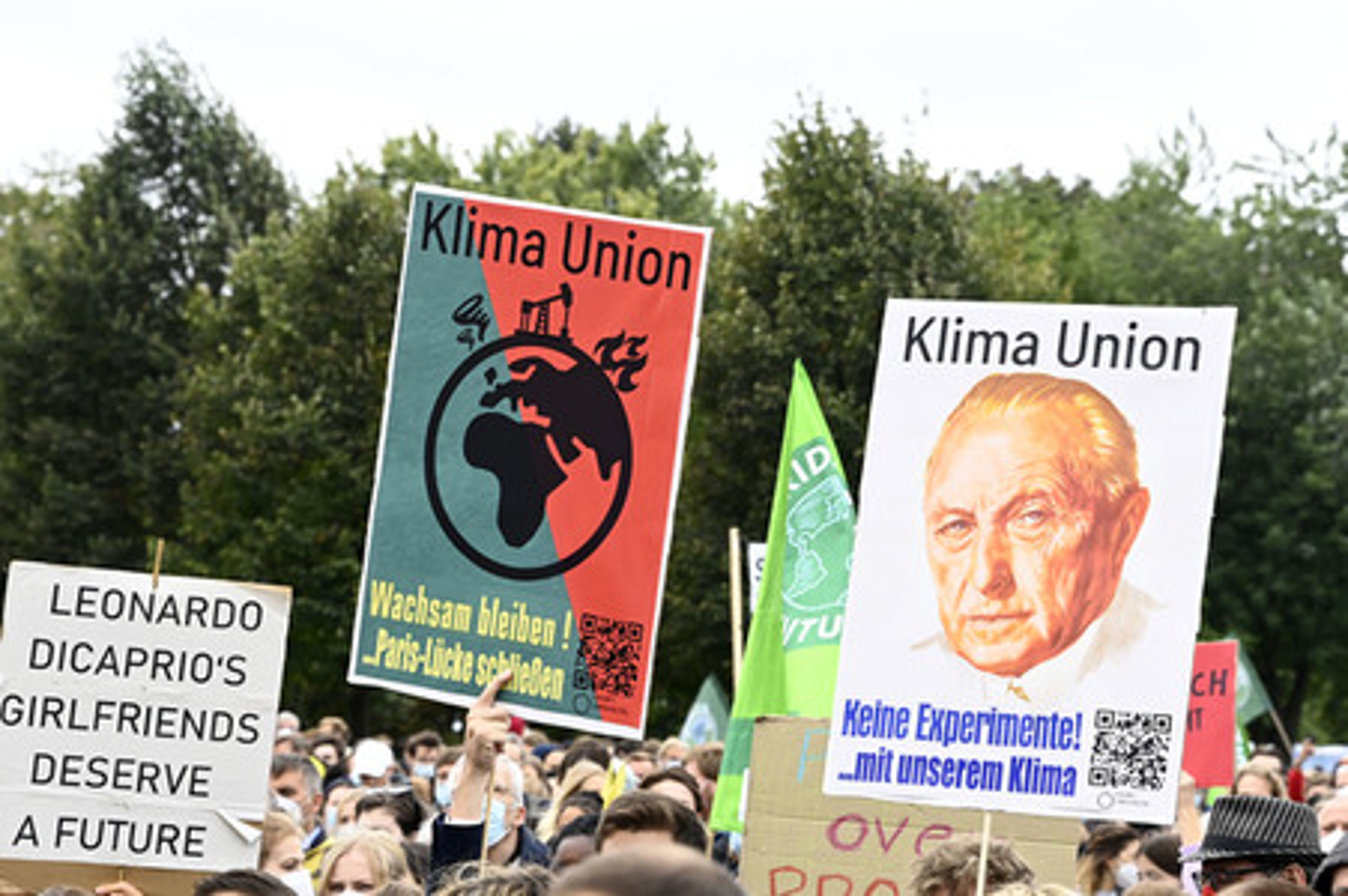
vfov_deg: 8.6
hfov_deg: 12.8
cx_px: 674
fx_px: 5987
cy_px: 448
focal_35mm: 160
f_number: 10
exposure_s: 1/250
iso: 1000
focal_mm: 160
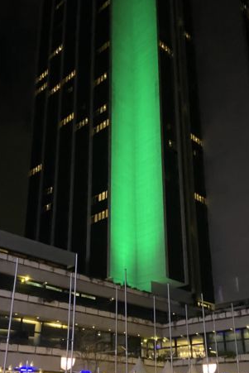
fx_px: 415
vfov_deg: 47.5
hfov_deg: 33.4
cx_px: 115
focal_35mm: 40
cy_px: 256
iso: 800
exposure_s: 1/25
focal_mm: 4.25
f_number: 1.8
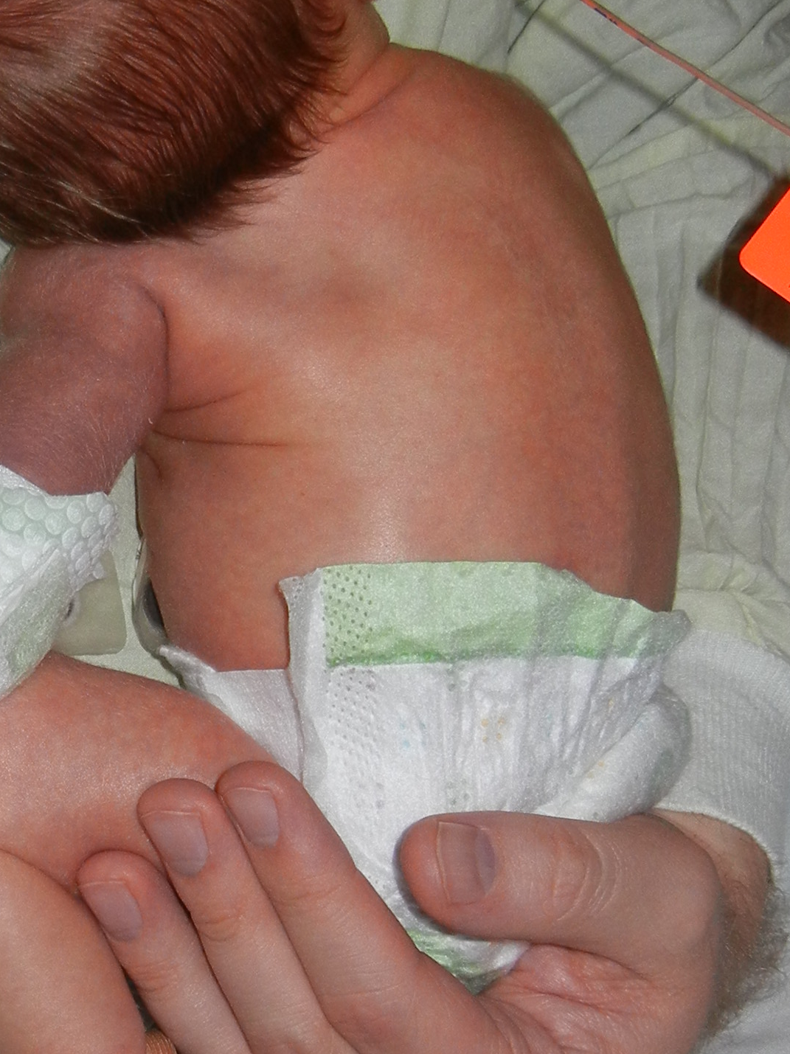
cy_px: 648
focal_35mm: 84
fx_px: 2557
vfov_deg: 23.2
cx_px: 125
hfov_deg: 17.4
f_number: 3.5
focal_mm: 5.4
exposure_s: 1/30
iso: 200
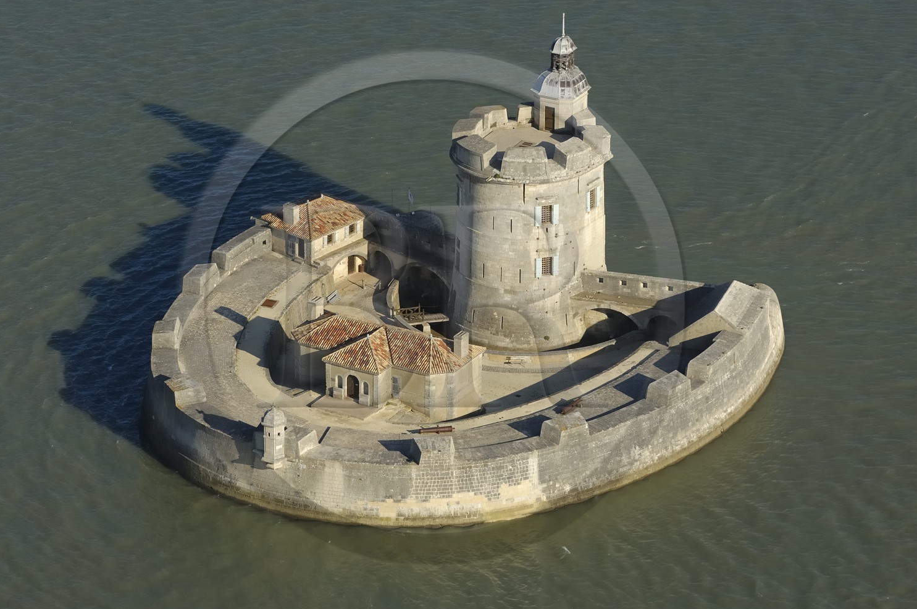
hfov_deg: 10.6
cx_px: 430
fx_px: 4934
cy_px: 307
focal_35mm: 194
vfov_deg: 7.1
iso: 100
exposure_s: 1/500
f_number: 5.6
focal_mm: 120
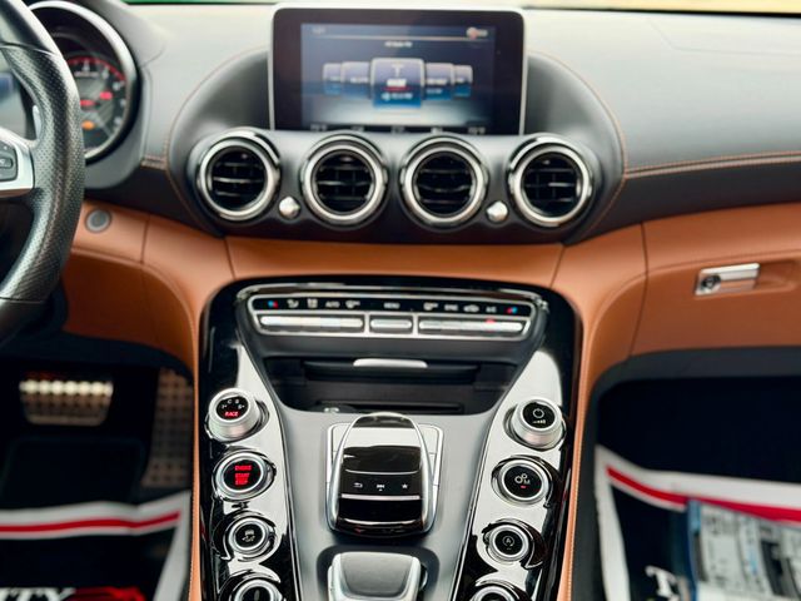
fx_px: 1111
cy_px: 300
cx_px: 400
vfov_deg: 30.3
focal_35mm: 48
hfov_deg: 39.7
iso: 64
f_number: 1.78
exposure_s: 1/254
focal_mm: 6.76
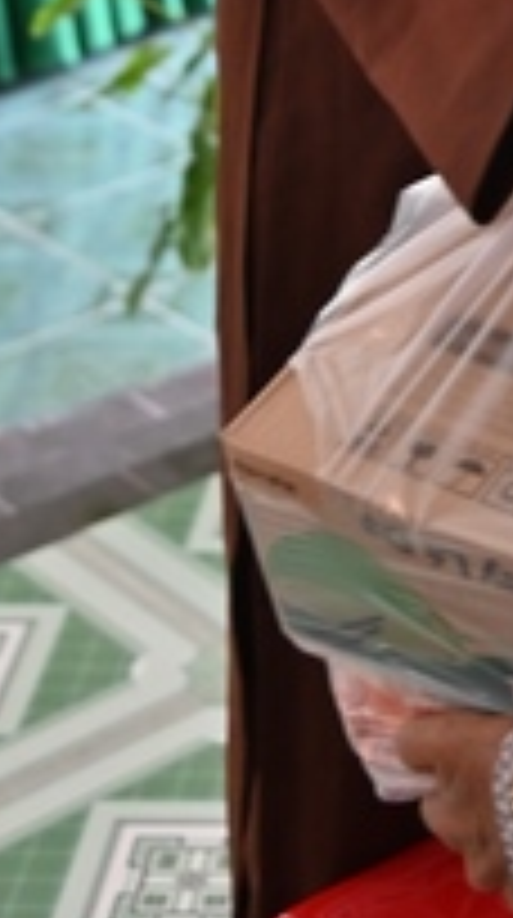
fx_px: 3087
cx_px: 612
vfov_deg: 15.6
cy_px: -441
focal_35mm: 127
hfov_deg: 9.4
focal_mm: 38
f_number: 4
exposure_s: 1/50
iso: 800
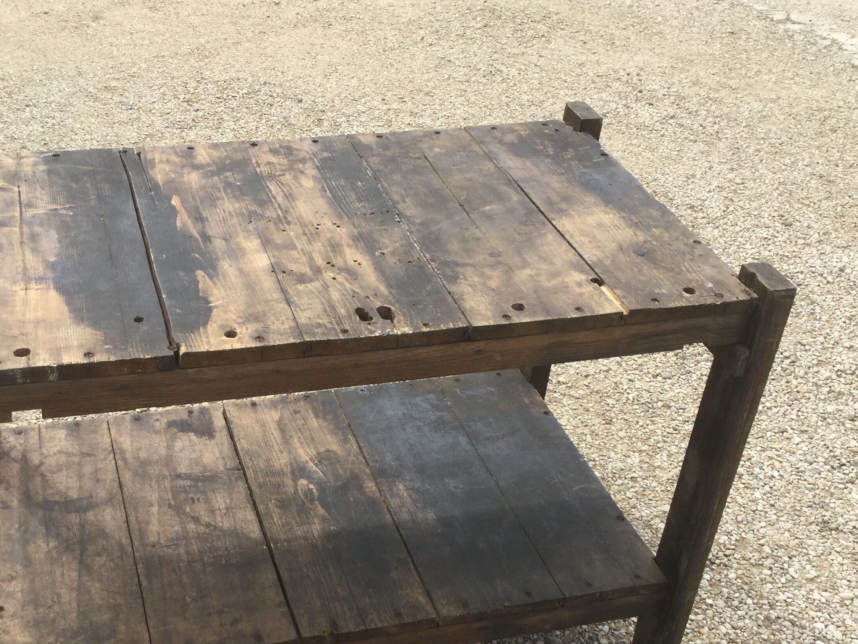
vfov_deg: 31.2
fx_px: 1140
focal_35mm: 46
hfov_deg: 41.0
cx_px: 328
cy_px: 438
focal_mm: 3.3
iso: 25
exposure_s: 1/503
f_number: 2.4
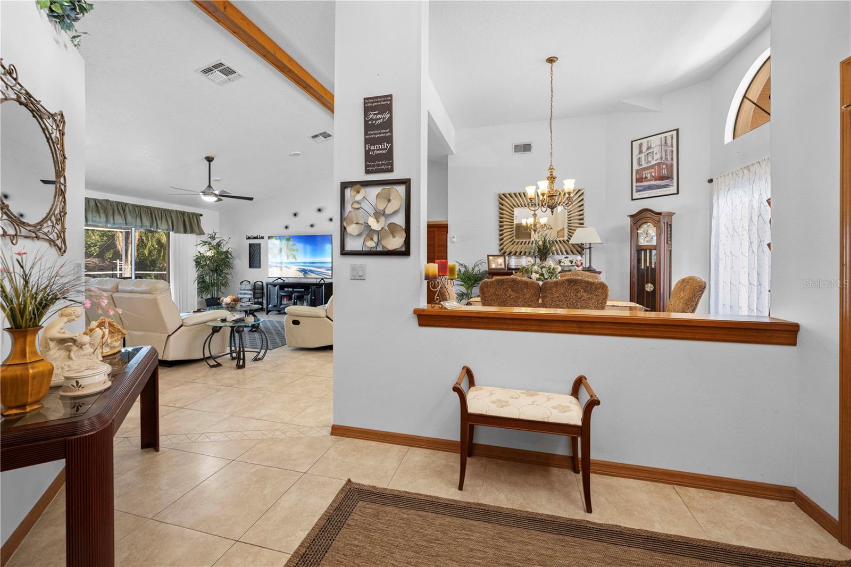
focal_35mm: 14
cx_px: 426
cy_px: 284
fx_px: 331
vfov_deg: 81.2
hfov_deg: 104.3
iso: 250
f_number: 5
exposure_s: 1/25
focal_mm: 14
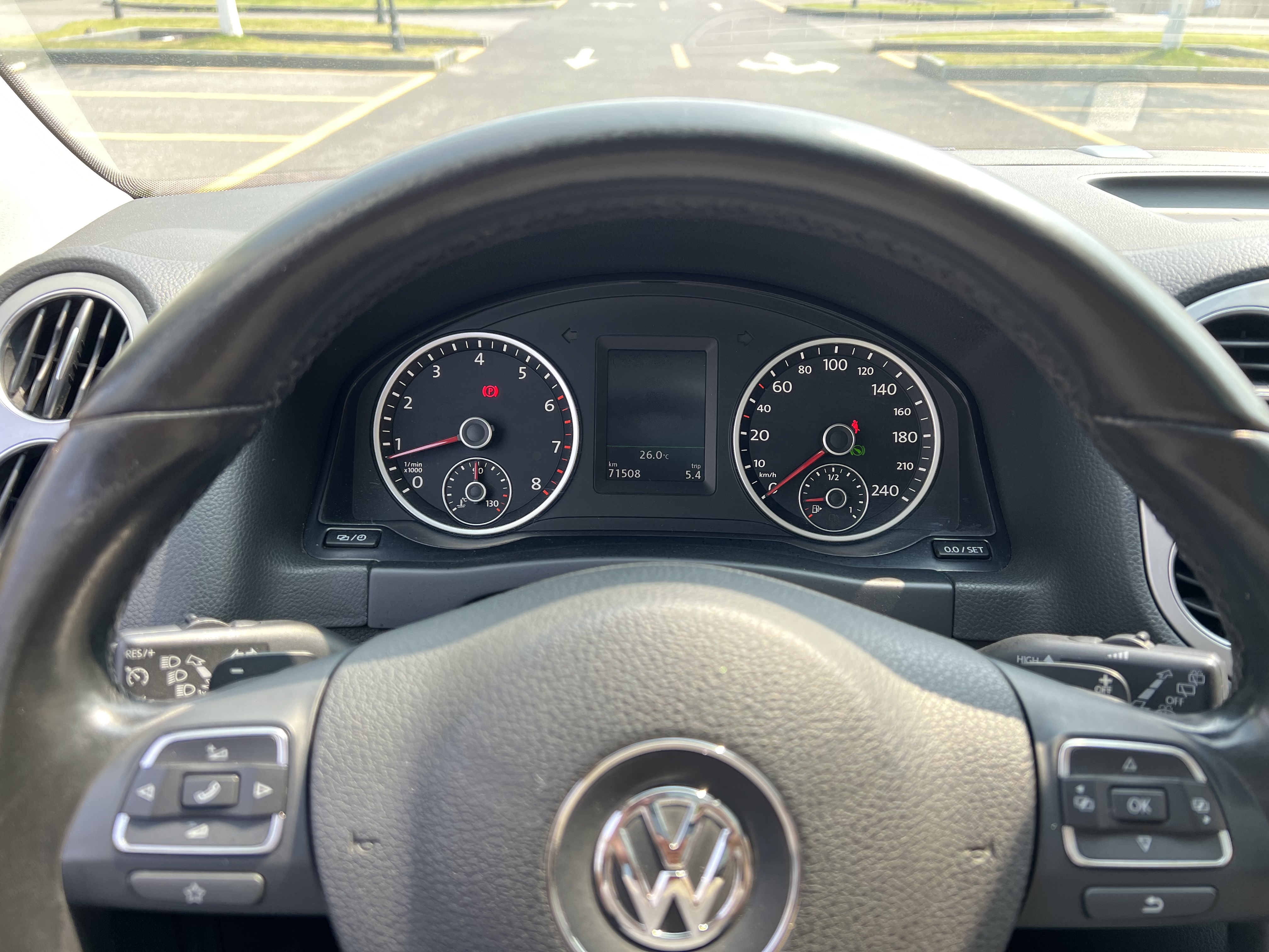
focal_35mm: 26
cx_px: 634
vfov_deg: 53.1
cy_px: 476
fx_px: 953
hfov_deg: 67.3
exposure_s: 1/171
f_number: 1.5
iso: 64
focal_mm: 5.7
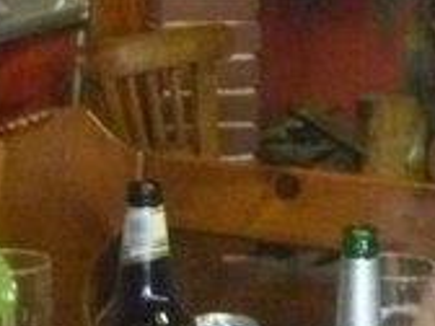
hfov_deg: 14.7
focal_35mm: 133
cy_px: -41
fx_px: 1671
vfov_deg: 11.0
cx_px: 83
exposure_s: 1/25
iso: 800
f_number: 3.3
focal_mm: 4.9
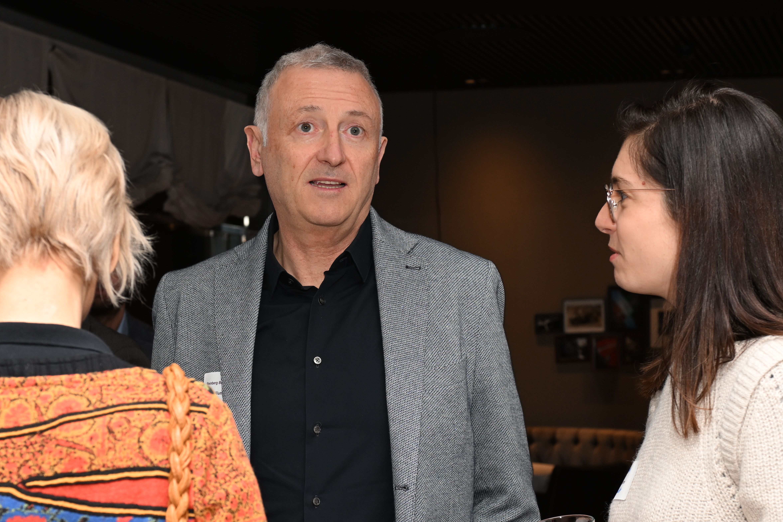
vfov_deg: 15.0
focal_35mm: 91
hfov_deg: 22.4
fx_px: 1979
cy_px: 372
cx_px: 388
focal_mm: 52
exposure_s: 1/60
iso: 500
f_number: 6.3
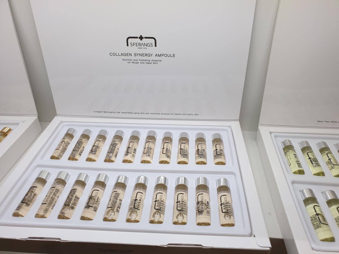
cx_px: 170
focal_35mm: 26
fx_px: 255
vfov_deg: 53.1
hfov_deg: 67.3
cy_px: 127
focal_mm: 4.3
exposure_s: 1/141
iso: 50
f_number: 2.4
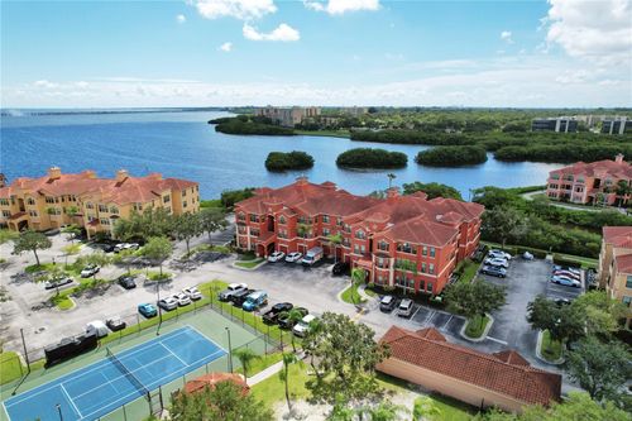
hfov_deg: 78.6
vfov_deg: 57.2
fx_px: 386
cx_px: 316
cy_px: 210
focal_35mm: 22
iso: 100
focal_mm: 8.4
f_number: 2.8
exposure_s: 1/2000
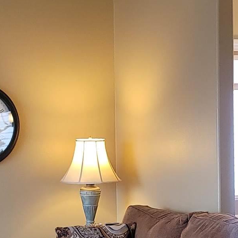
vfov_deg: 15.4
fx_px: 879
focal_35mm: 113
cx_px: 125
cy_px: 170
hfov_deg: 15.4
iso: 100
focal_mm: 7
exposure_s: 1/60
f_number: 1.8
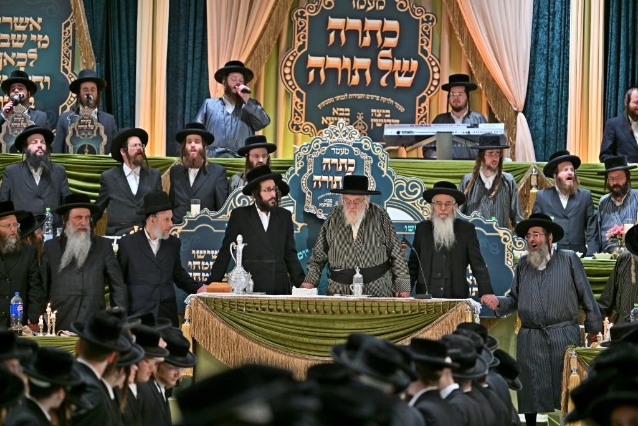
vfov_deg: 6.9
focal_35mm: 200
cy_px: 213
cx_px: 319
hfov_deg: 10.3
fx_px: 3545
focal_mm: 200
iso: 400
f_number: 2.8
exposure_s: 1/160
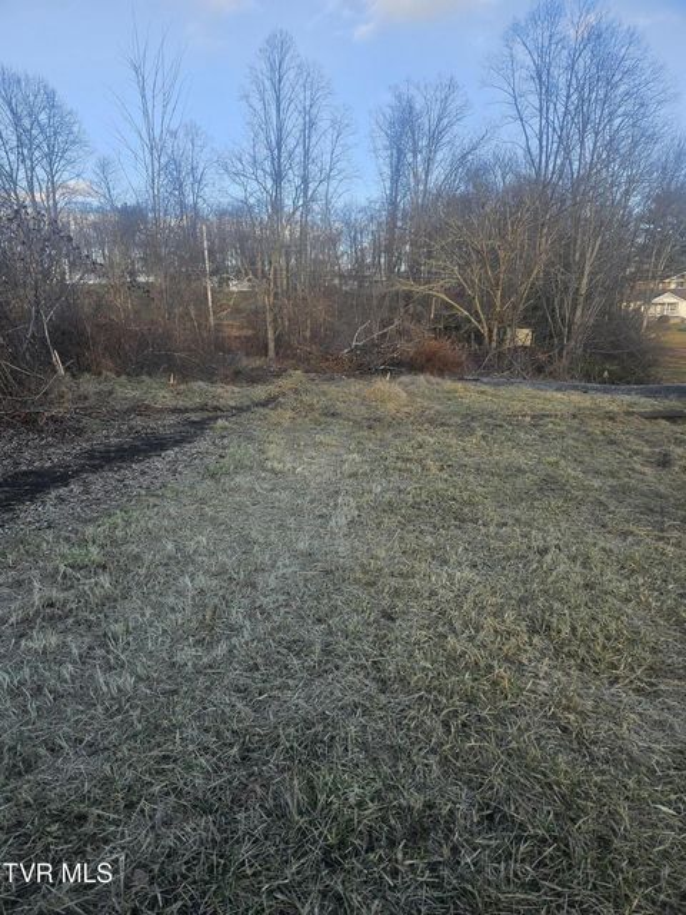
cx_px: 343
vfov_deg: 73.9
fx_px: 608
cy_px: 458
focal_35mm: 23
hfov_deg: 58.9
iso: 25
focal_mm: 5.4
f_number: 1.8
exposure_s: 1/351
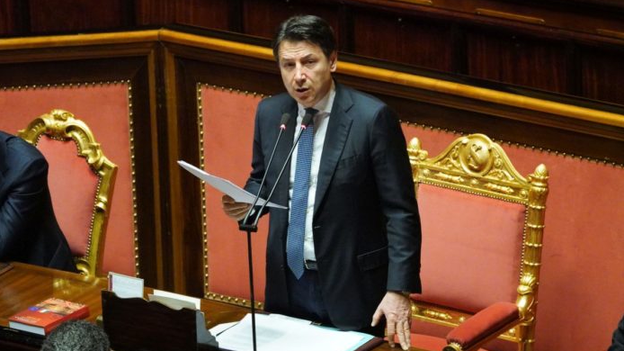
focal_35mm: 309
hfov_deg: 7.0
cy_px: 148
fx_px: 5112
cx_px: 312
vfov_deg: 3.9
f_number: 5.6
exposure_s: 1/160
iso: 12800
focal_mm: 196
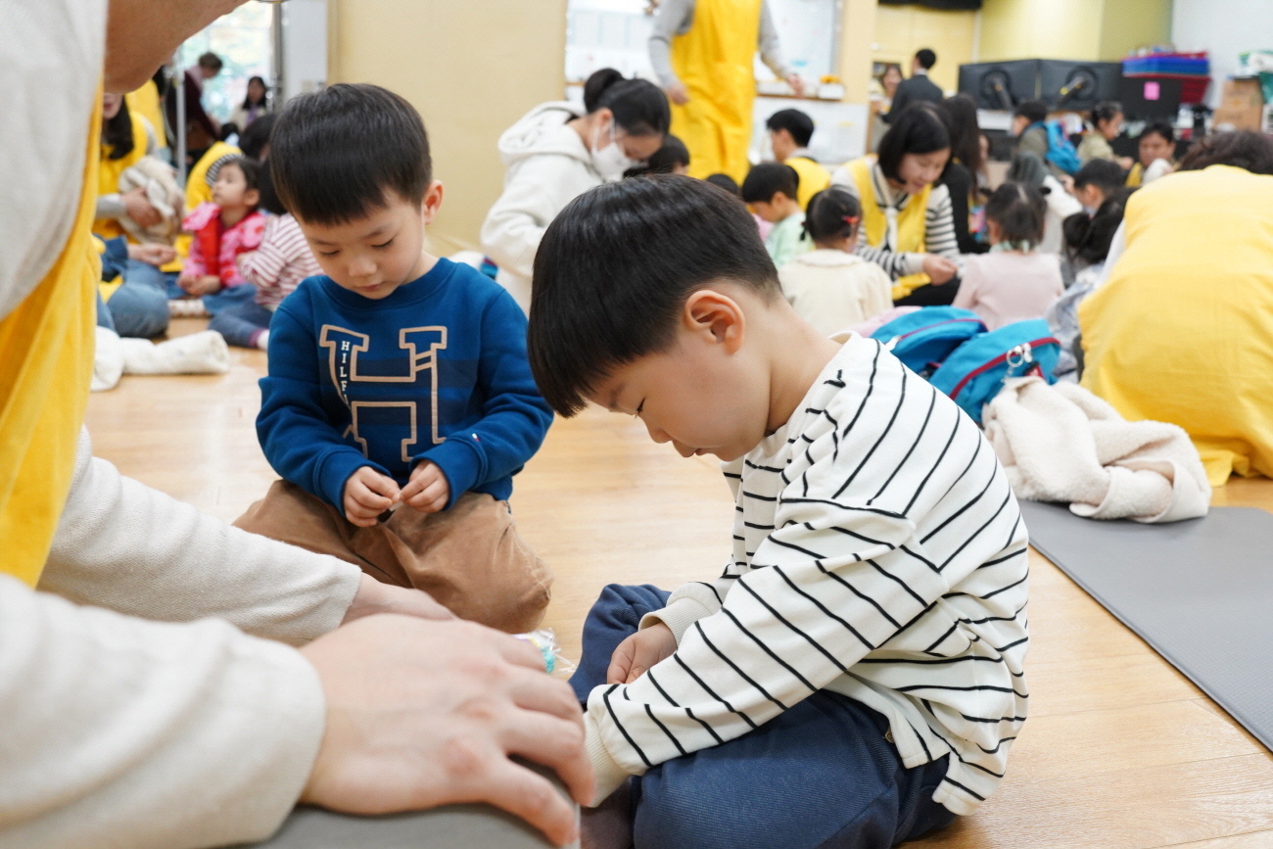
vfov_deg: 36.9
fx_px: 1273
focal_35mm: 36
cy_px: 424
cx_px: 636
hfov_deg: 53.1
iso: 2500
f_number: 5.6
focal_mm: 36
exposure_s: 1/60
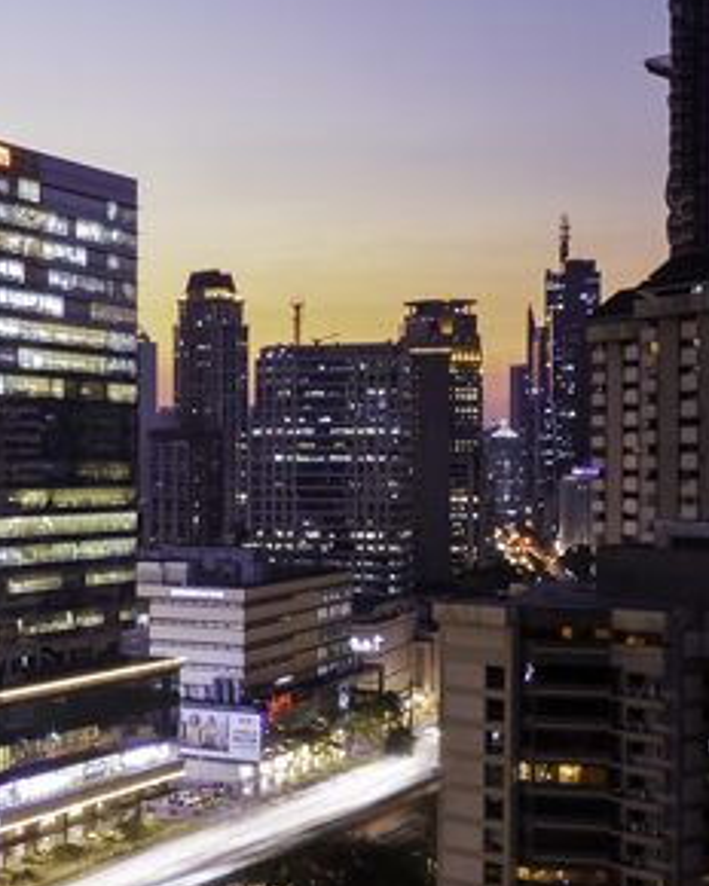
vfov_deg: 29.6
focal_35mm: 64
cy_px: 469
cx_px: -449
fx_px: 1679
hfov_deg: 19.6
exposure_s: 1/3
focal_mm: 8.38
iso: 400
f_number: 2.8
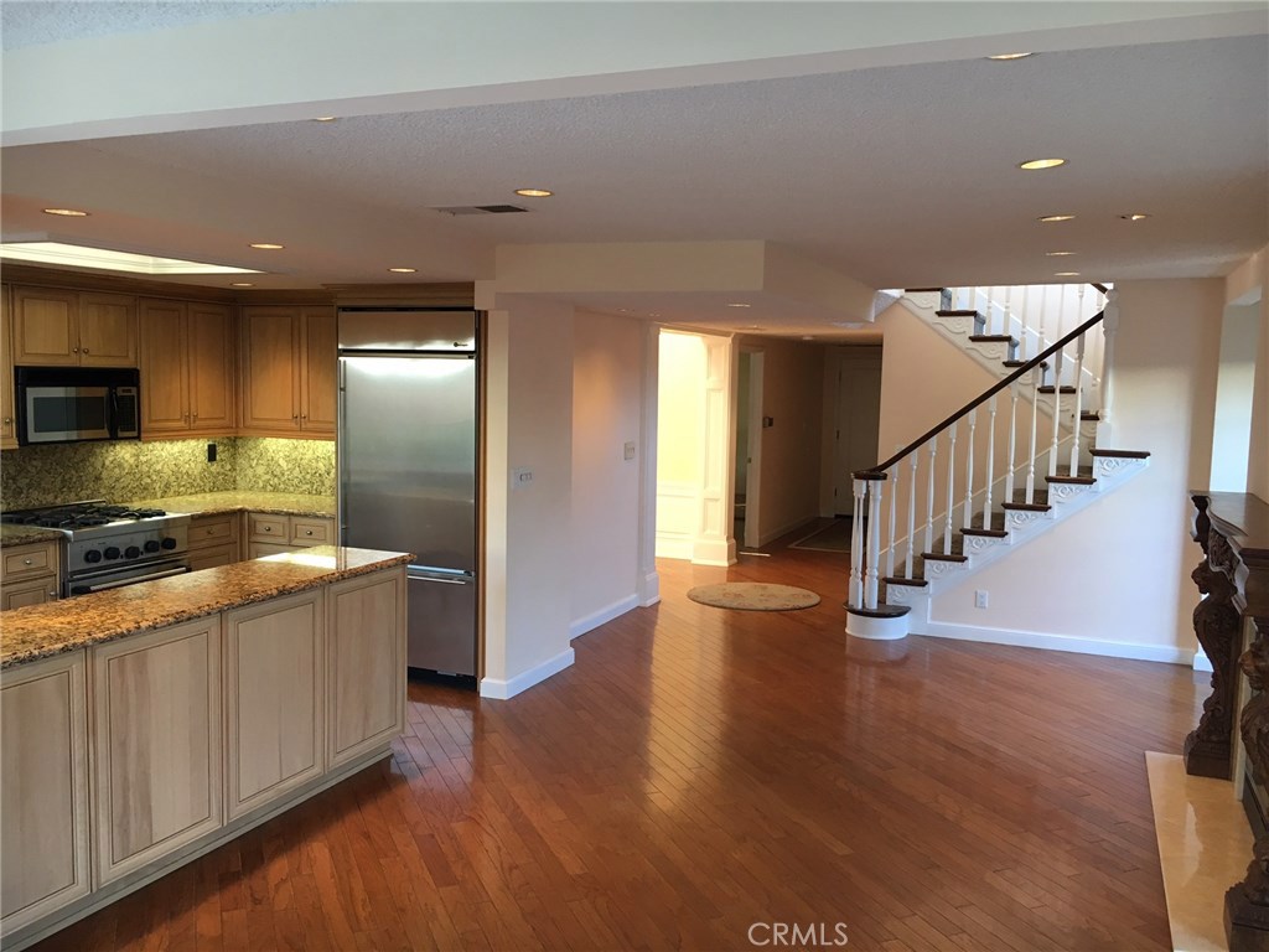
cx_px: 634
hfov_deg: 61.7
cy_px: 476
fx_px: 1063
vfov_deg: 48.2
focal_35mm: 29
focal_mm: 4.15
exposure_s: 1/30
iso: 64
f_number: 2.2
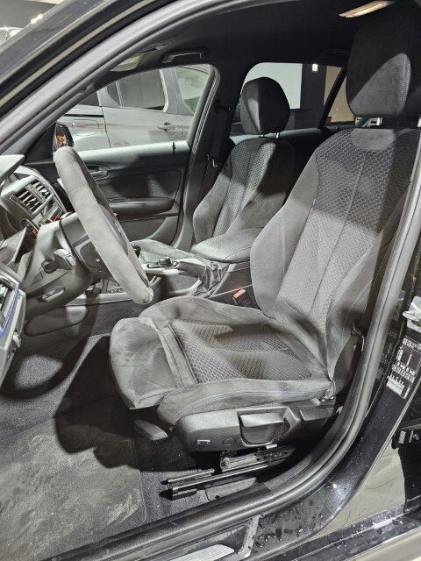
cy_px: 280
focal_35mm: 23
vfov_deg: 73.9
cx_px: 210
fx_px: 373
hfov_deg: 58.9
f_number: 1.7
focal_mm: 6.3
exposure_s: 1/47
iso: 800
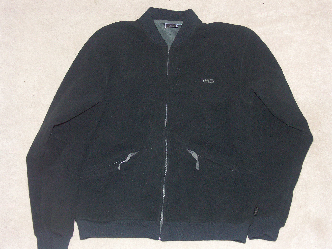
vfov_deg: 30.9
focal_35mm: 47
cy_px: 124
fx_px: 451
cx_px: 166
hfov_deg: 40.4
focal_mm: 12.17
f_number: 2.8
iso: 200
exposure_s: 1/50
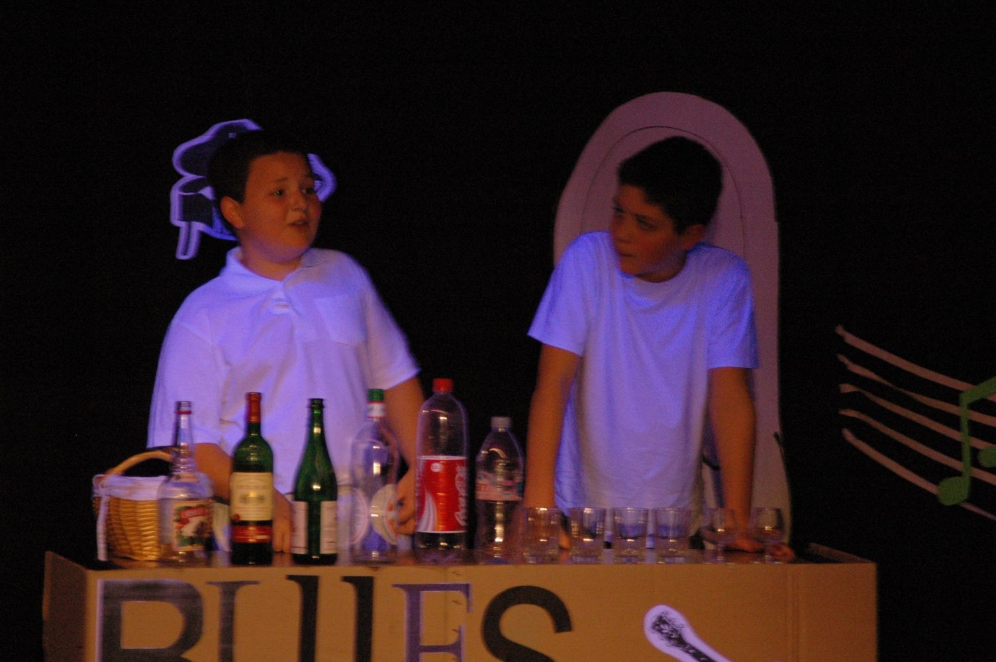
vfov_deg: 6.8
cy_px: 331
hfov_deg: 10.2
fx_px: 5597
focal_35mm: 202
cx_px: 498
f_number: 4.5
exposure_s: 1/13
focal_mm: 135
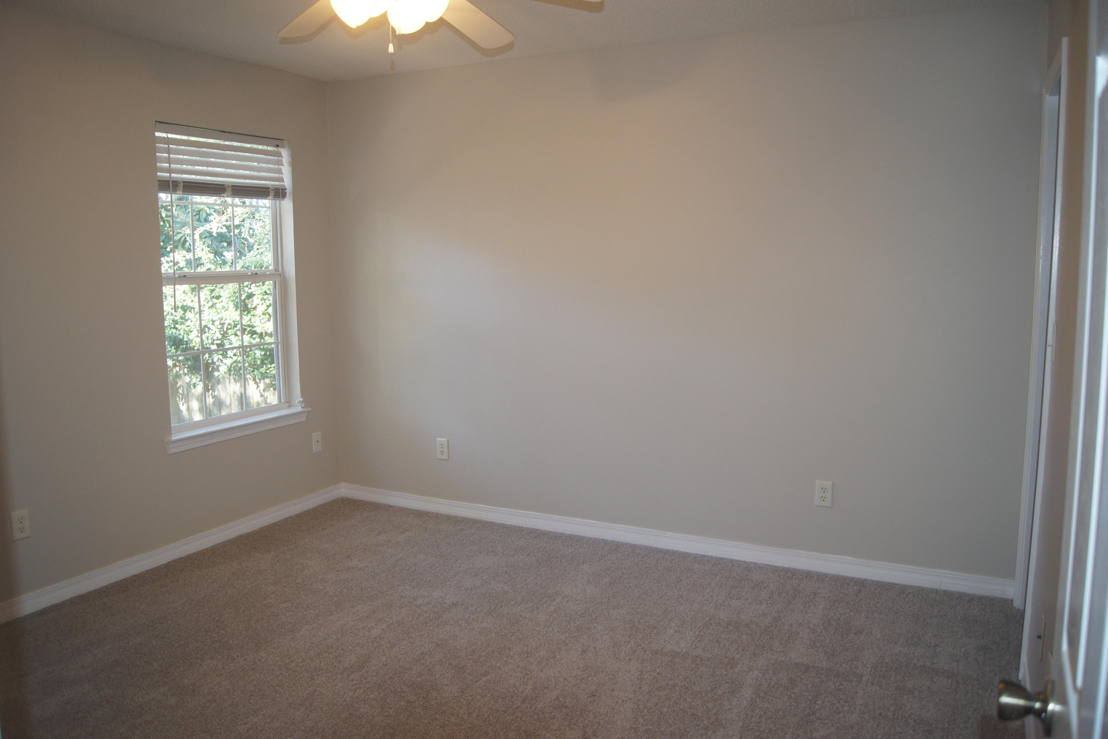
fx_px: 831
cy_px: 370
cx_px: 554
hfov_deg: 67.4
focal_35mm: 27
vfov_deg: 47.9
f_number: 3.5
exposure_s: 1/60
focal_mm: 18
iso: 320
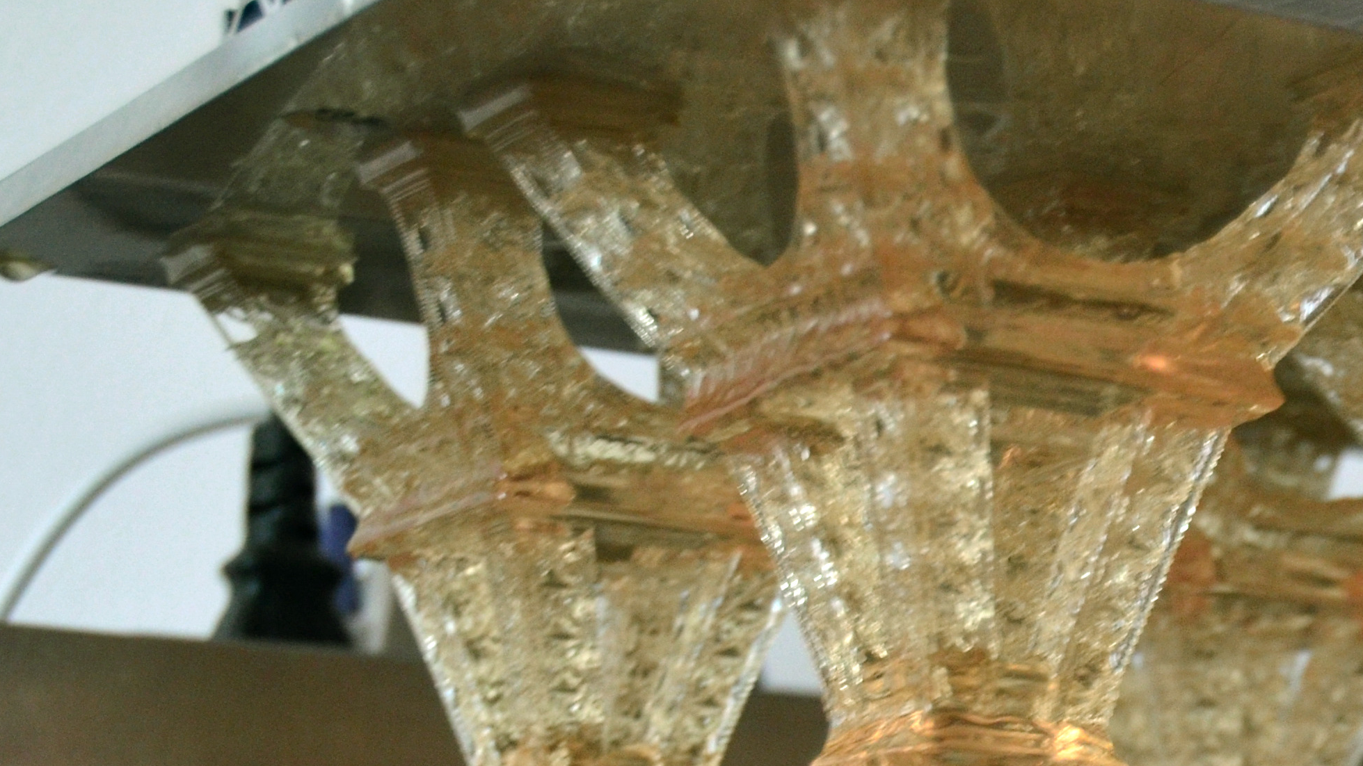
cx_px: 1543
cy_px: 1052
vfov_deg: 9.7
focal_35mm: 122
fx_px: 4421
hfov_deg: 16.9
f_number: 4.2
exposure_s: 1/40
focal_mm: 31
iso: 800
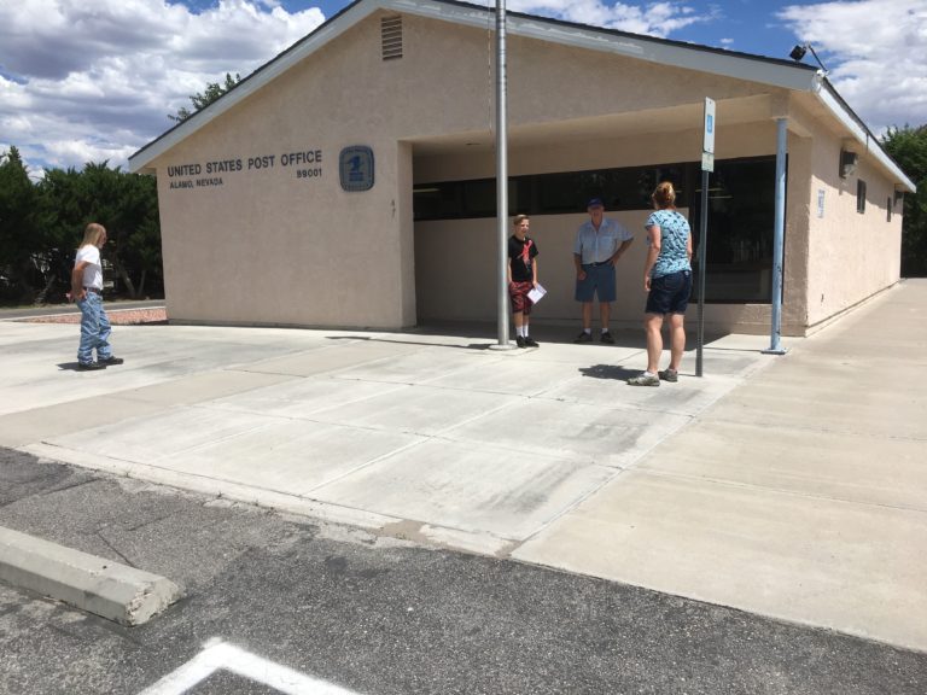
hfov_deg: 61.7
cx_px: 464
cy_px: 348
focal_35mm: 29
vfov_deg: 48.2
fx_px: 777
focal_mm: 4.15
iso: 25
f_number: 2.2
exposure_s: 1/2959
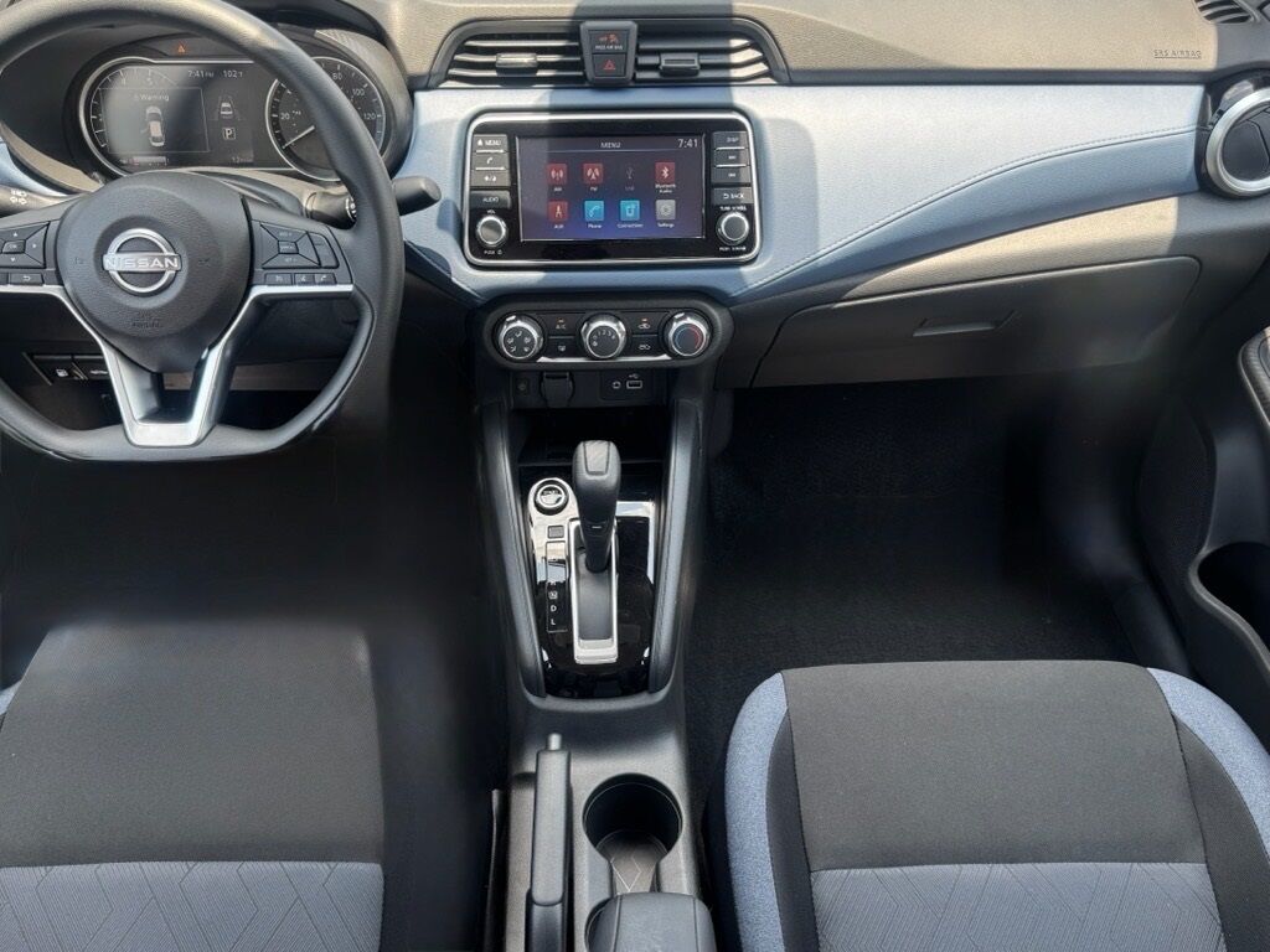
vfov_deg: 56.8
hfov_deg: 71.6
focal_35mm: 24
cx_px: 635
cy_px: 476
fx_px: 881
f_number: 1.78
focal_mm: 6.76
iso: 64
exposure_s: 1/218
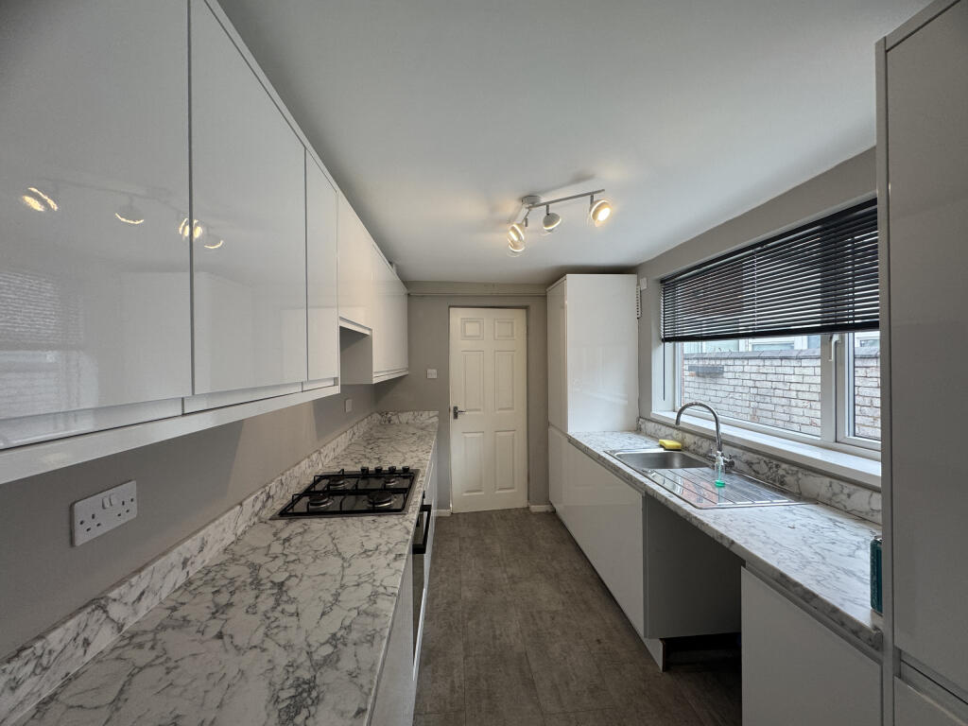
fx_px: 391
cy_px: 363
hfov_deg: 102.1
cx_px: 484
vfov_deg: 85.7
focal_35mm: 14
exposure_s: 1/99
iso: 125
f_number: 2.2
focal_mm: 2.22
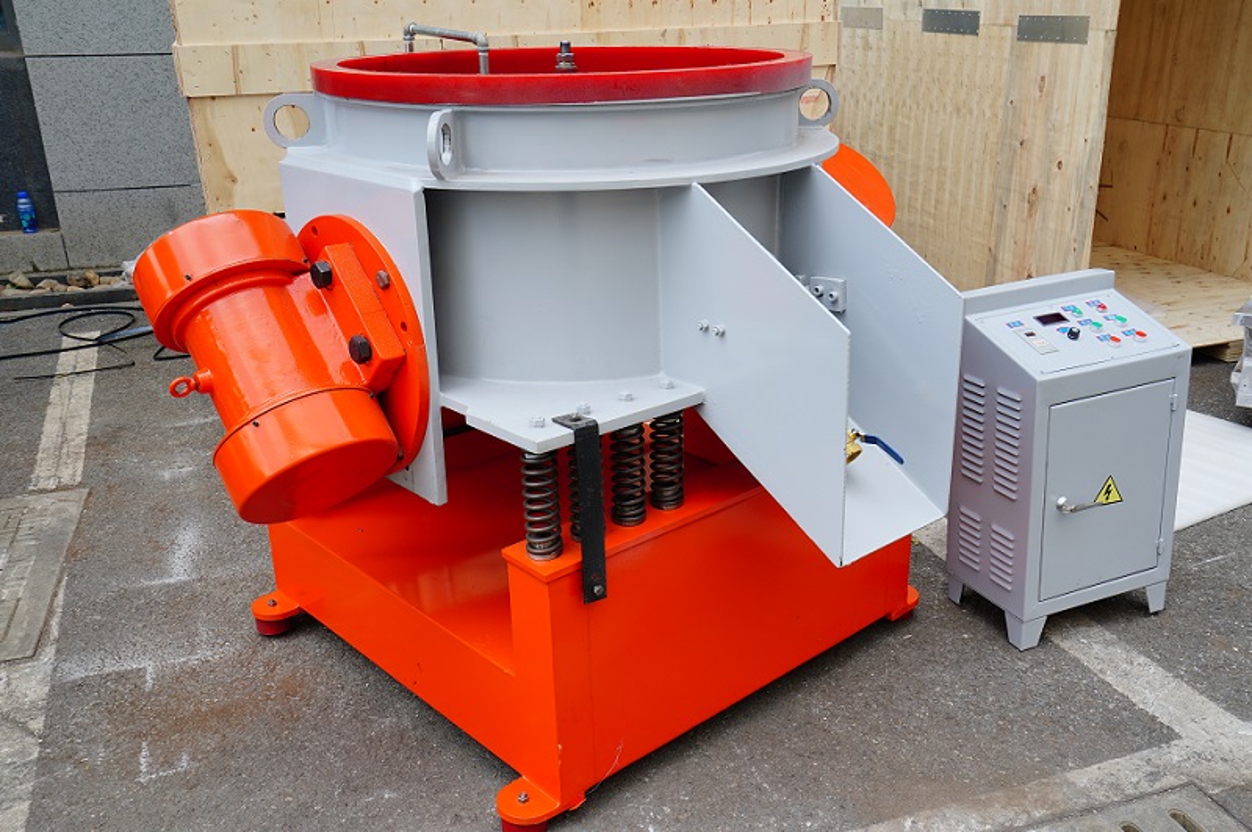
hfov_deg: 63.7
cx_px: 626
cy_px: 416
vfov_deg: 44.9
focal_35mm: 29
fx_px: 1008
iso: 100
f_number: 8
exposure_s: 1/90
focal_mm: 29
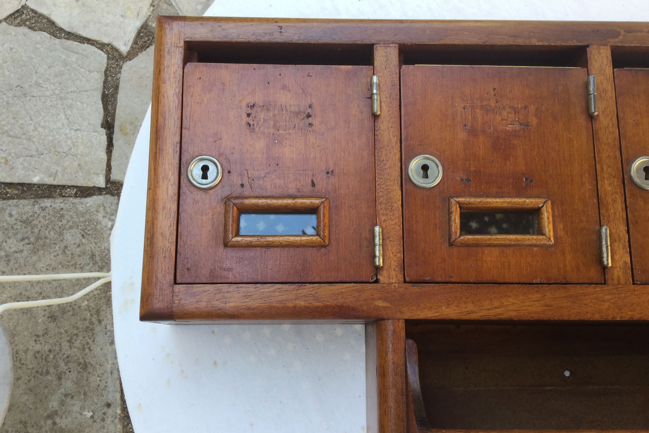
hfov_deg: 57.2
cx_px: 321
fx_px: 595
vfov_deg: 39.9
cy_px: 238
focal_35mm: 33
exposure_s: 1/50
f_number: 2.4
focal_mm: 3.3
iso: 25
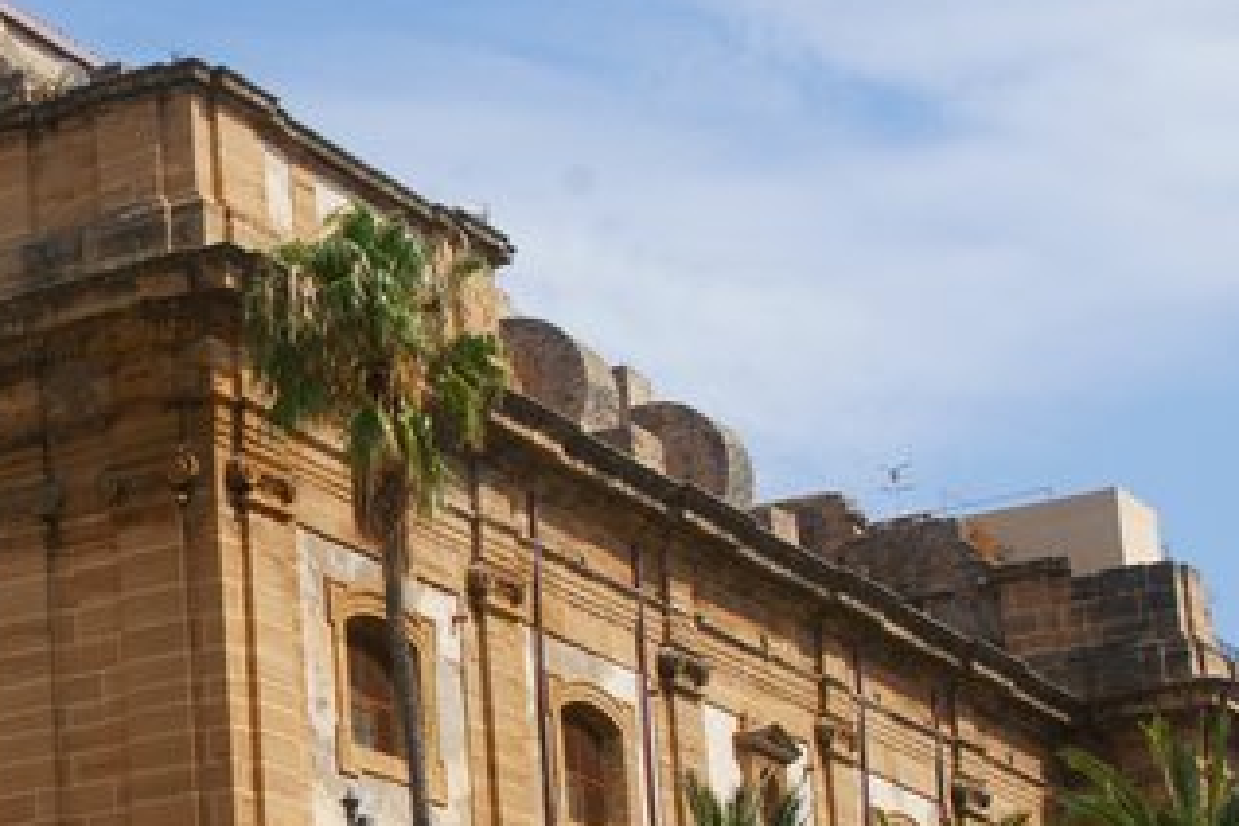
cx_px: 12
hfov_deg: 22.3
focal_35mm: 88
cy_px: 641
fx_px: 3028
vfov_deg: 15.4
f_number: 11
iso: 200
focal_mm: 35
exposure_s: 1/250
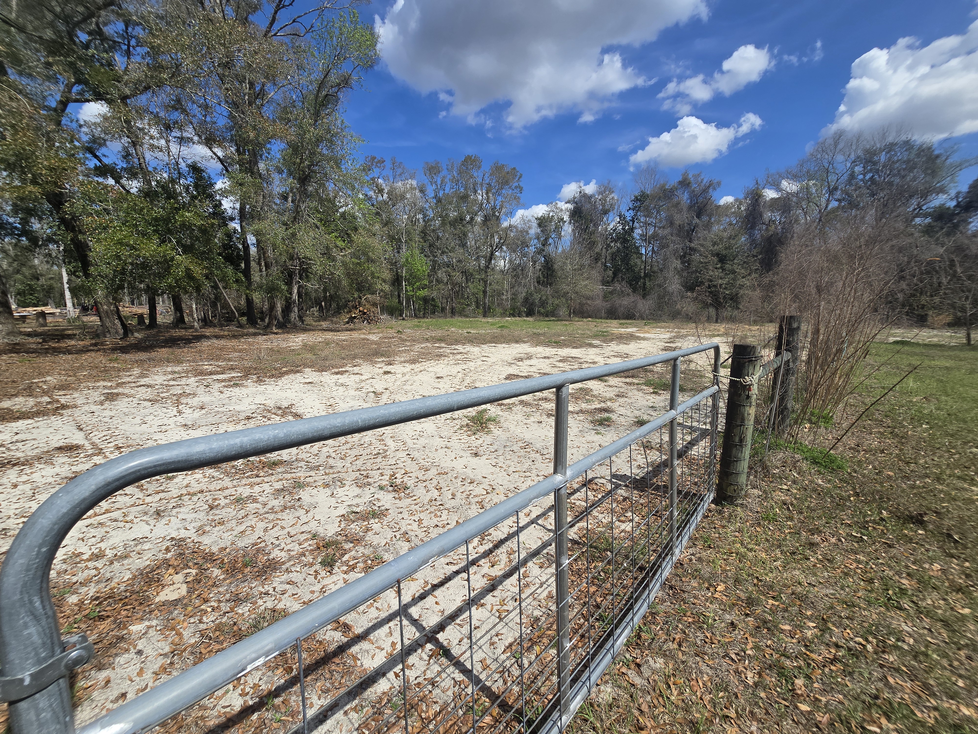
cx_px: 489
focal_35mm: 13
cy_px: 367
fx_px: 367
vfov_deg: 89.9
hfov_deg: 106.2
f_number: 2.2
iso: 50
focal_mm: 2.2
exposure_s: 1/3455
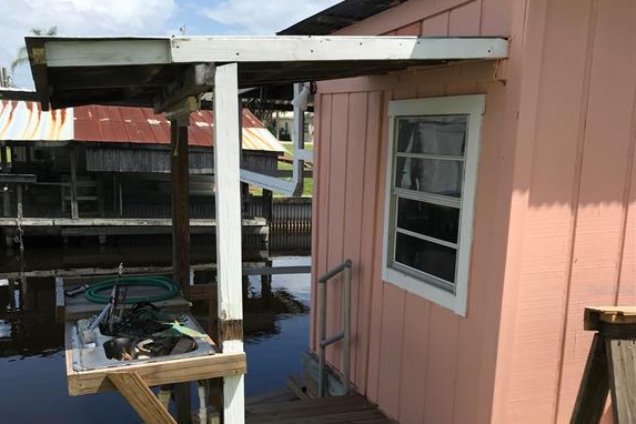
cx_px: 317
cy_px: 290
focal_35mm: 39
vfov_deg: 33.8
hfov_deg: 49.6
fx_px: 689
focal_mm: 3.99
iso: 20
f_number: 1.8
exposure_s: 1/2336
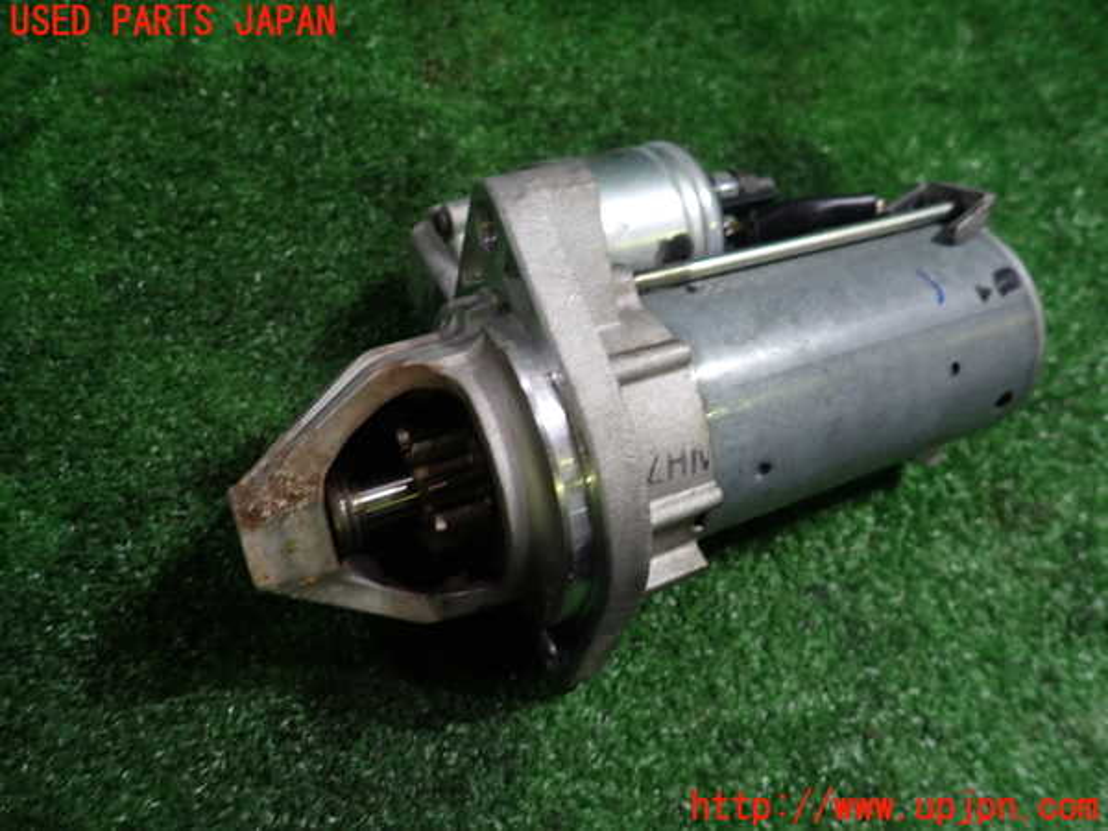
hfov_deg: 69.4
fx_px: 800
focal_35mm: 25
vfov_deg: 54.9
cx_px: 554
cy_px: 416
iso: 200
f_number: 2
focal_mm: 4.5
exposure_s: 1/50
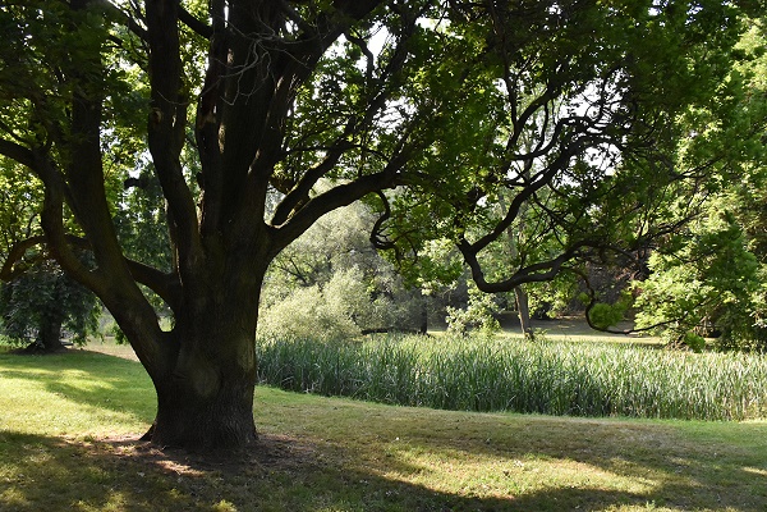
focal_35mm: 27
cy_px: 256
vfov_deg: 47.9
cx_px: 384
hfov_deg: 67.4
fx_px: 575
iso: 3200
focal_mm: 18
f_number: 10
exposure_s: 1/1000
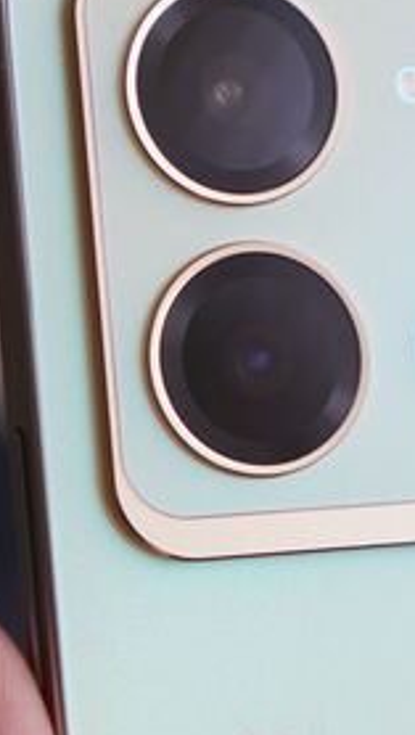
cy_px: 405
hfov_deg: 5.4
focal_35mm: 224
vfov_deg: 9.6
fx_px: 4369
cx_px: 402
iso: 800
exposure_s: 1/125
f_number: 4.5
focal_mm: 62
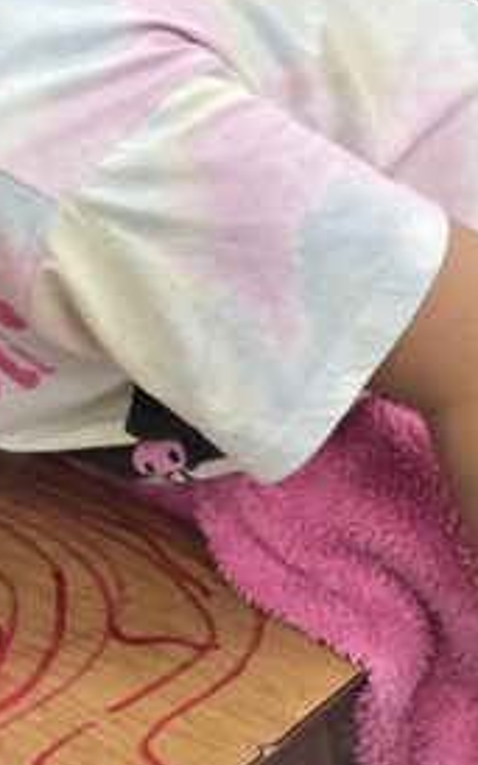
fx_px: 1899
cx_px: -478
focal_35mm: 91
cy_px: 363
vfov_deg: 22.8
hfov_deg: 12.6
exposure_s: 1/120
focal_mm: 6.3
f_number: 1.7
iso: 160
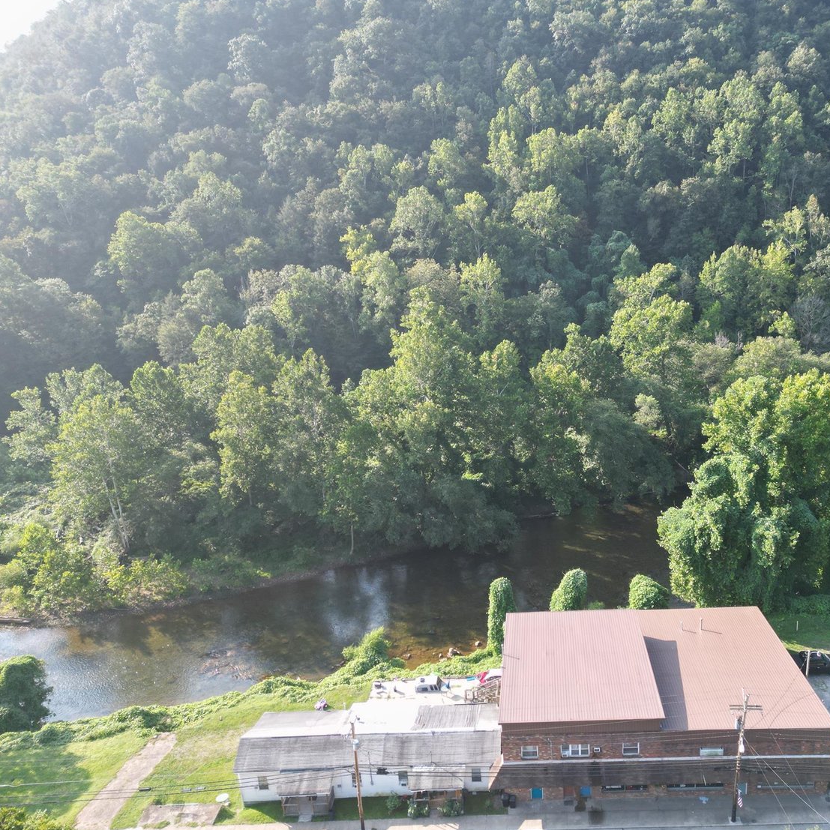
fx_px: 787
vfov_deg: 55.6
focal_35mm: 29
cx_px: 530
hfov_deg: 54.8
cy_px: 419
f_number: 1.7
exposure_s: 1/725
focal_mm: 6.72
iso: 140
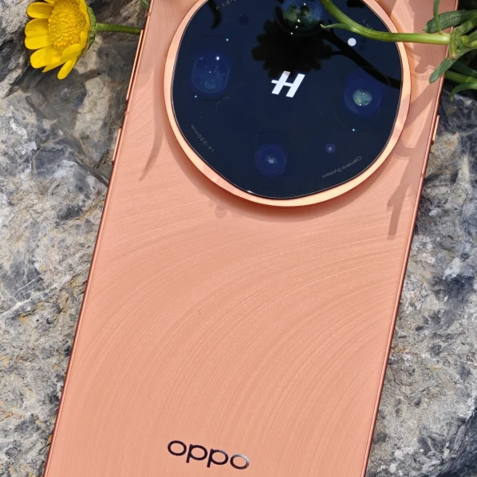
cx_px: 228
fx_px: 2323
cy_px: 168
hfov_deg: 11.7
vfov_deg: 11.7
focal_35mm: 149
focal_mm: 16.53
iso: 160
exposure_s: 1/200
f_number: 2.1
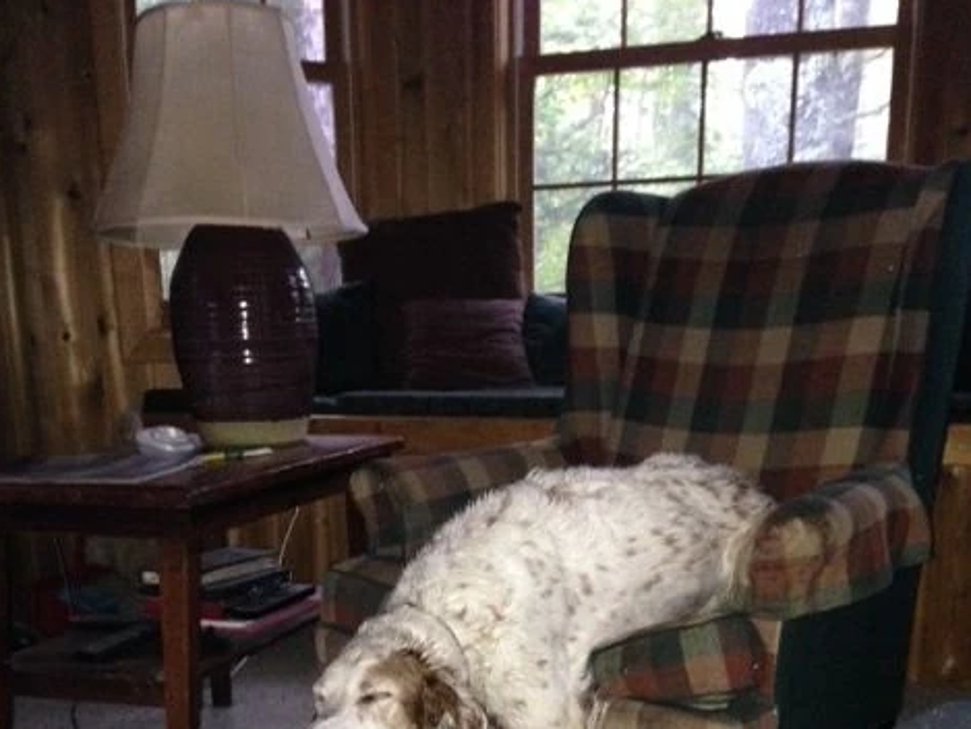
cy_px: 654
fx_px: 1263
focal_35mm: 45
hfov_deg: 42.1
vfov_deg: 30.8
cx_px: 478
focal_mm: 4.12
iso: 400
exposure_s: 1/16
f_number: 2.4
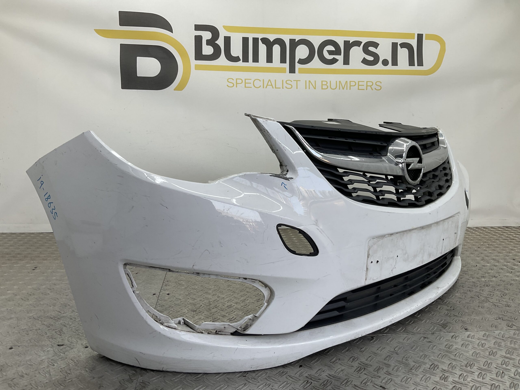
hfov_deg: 61.7
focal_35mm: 29
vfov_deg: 48.2
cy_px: 195
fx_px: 436
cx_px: 260
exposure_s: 1/137
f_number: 1.8
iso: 16
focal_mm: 3
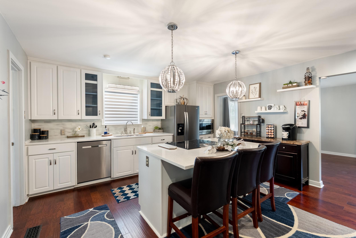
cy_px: 119
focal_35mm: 16
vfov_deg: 73.8
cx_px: 178
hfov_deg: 96.7
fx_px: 158
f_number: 9
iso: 250
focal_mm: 16
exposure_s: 1
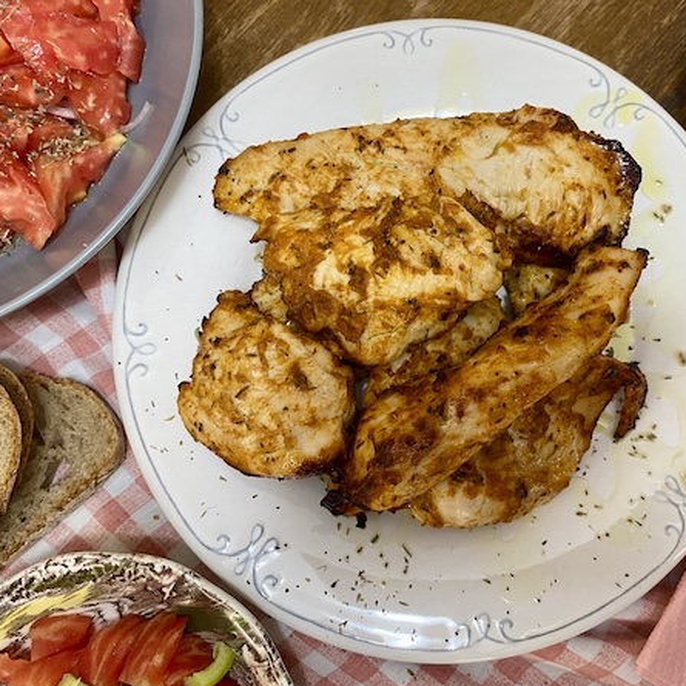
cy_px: 345
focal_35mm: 31
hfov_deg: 52.2
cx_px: 412
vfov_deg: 52.5
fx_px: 695
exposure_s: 1/50
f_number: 1.8
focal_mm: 4.25
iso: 160
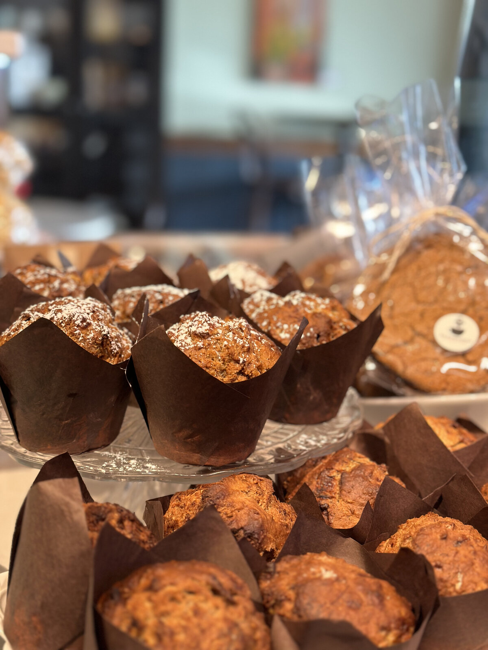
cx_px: 244
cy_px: 325
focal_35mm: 48
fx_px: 902
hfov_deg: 30.3
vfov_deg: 39.7
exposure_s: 1/60
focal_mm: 6.86
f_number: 1.78
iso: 160
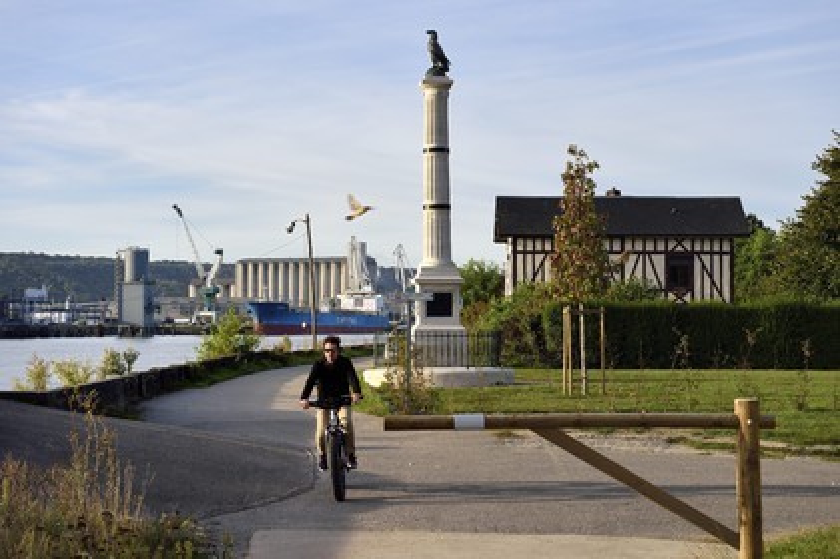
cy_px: 280
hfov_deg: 32.4
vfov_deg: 21.9
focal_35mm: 62
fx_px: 1445
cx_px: 420
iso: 200
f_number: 8
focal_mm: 62
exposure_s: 1/400
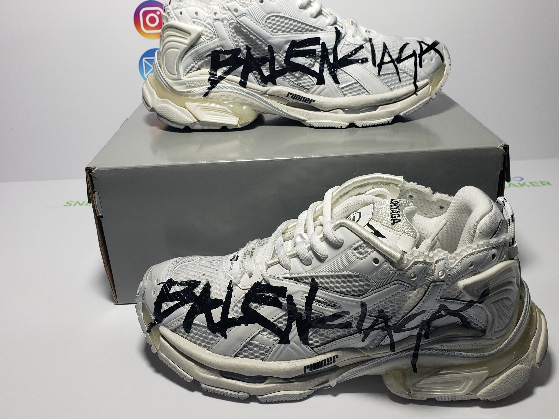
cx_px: 285
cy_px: 194
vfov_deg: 44.1
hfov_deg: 56.8
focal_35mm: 32
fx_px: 517
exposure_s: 1/220
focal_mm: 4.3
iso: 50
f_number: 2.4
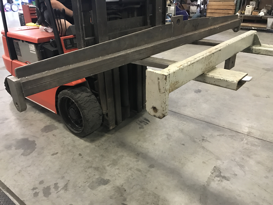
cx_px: 136
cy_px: 102
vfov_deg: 49.7
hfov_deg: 63.4
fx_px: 221
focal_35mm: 28
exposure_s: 1/15
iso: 100
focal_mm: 3.99
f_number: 1.8
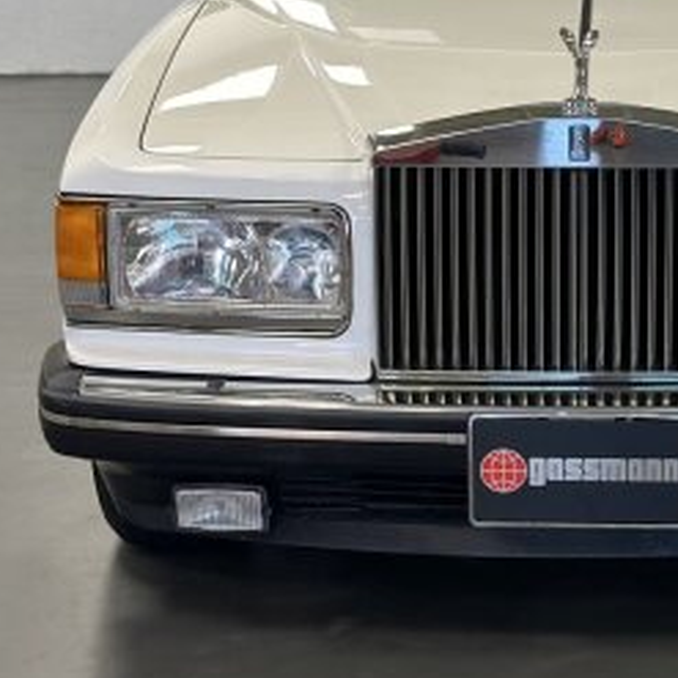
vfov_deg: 15.8
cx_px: 615
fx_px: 2438
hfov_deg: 15.6
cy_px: 233
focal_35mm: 110
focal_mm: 6.86
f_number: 1.78
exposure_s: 1/50
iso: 64
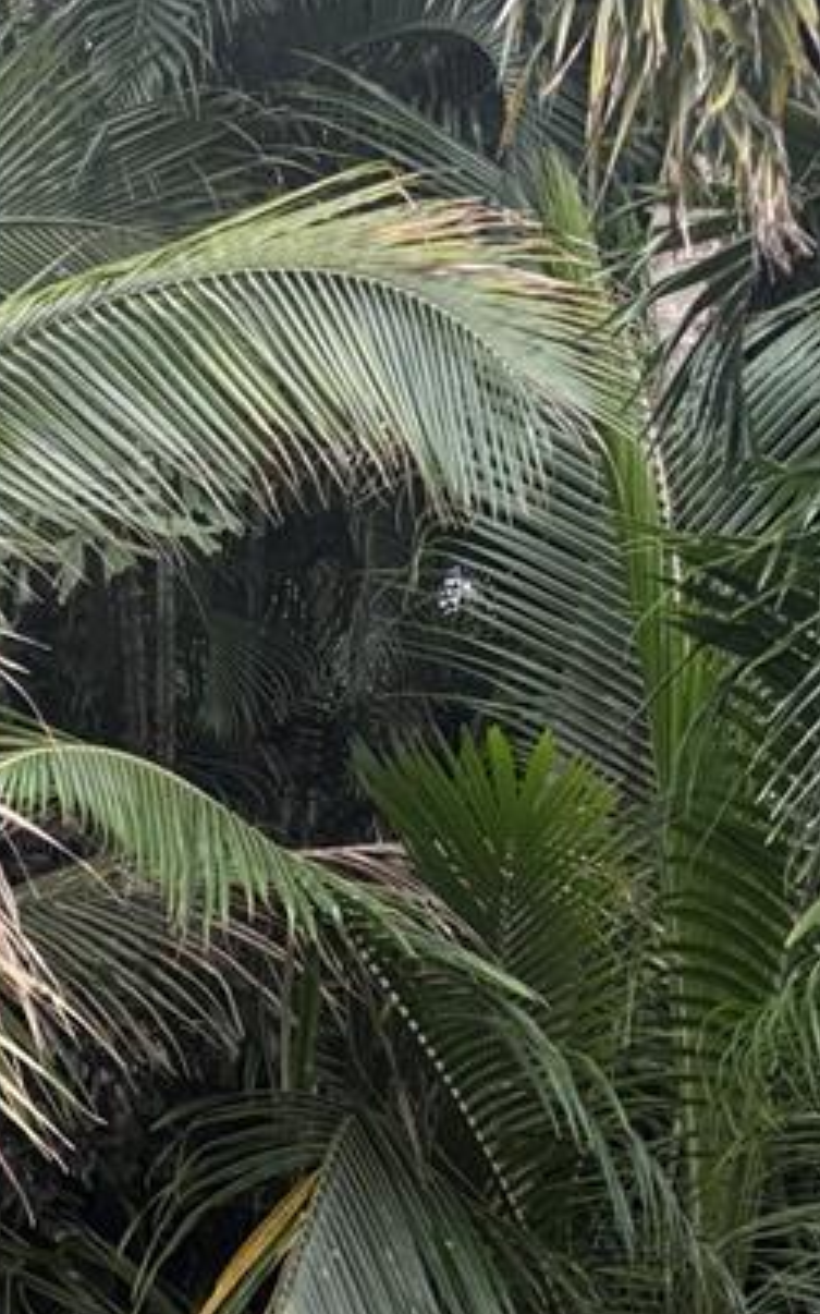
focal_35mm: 76
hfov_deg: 15.4
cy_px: 1899
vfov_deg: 22.8
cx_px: -513
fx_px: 2719
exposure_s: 1/174
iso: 100
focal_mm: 6.76
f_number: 1.78
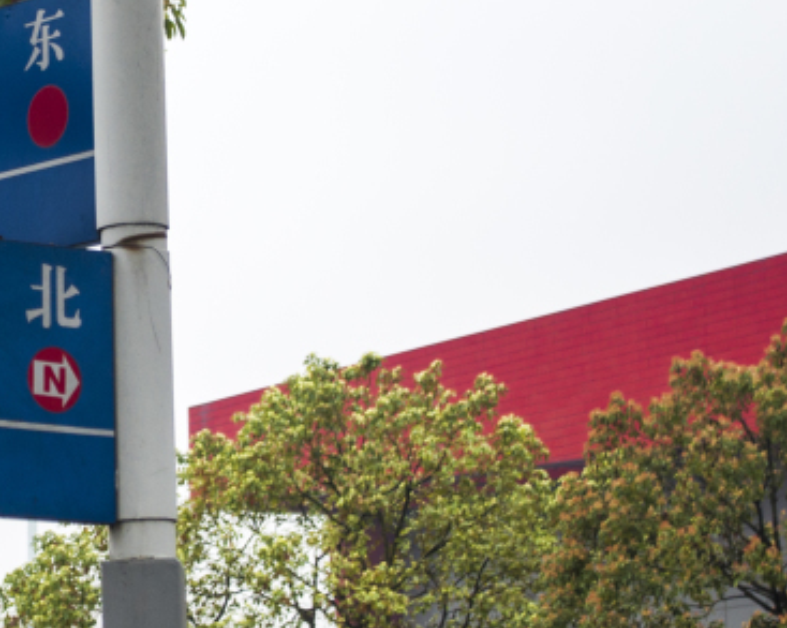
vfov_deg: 9.8
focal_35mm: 157
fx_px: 3654
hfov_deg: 12.0
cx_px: -148
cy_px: 208
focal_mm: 40
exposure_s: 1/160
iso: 200
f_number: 6.3
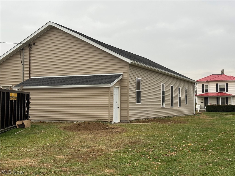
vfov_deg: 30.3
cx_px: 118
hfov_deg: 39.7
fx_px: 326
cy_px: 88
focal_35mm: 48
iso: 64
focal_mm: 6.76
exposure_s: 1/249
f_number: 1.78
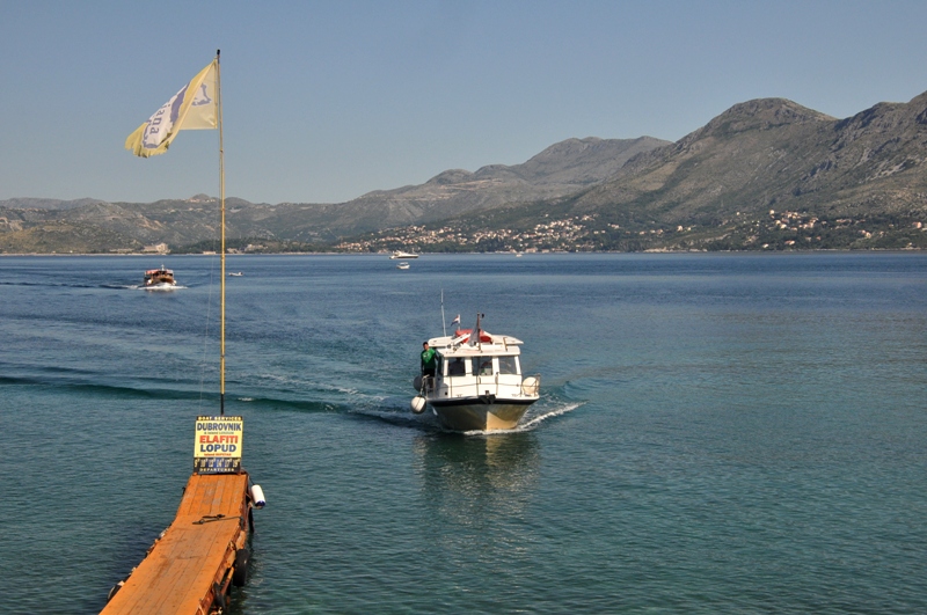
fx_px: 1350
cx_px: 464
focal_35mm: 52
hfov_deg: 37.9
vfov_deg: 25.7
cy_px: 308
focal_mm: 35
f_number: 13
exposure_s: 1/640
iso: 640
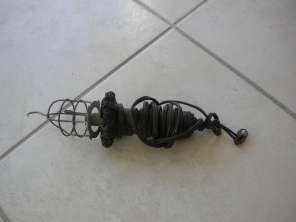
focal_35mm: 41
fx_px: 350
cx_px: 142
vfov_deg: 35.1
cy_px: 118
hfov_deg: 45.8
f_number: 3.1
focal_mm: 6.3
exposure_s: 1/118
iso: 80
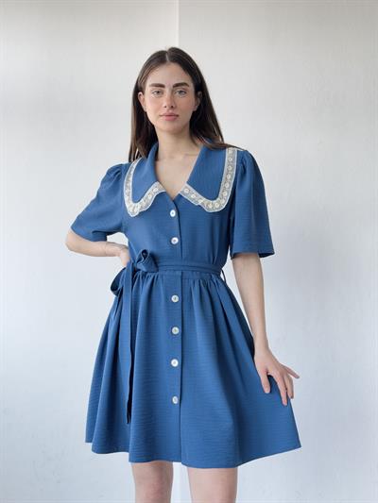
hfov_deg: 30.3
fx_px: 699
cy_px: 252
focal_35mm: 48
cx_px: 189
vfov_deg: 39.6
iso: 80
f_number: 1.78
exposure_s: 1/127
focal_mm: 6.76
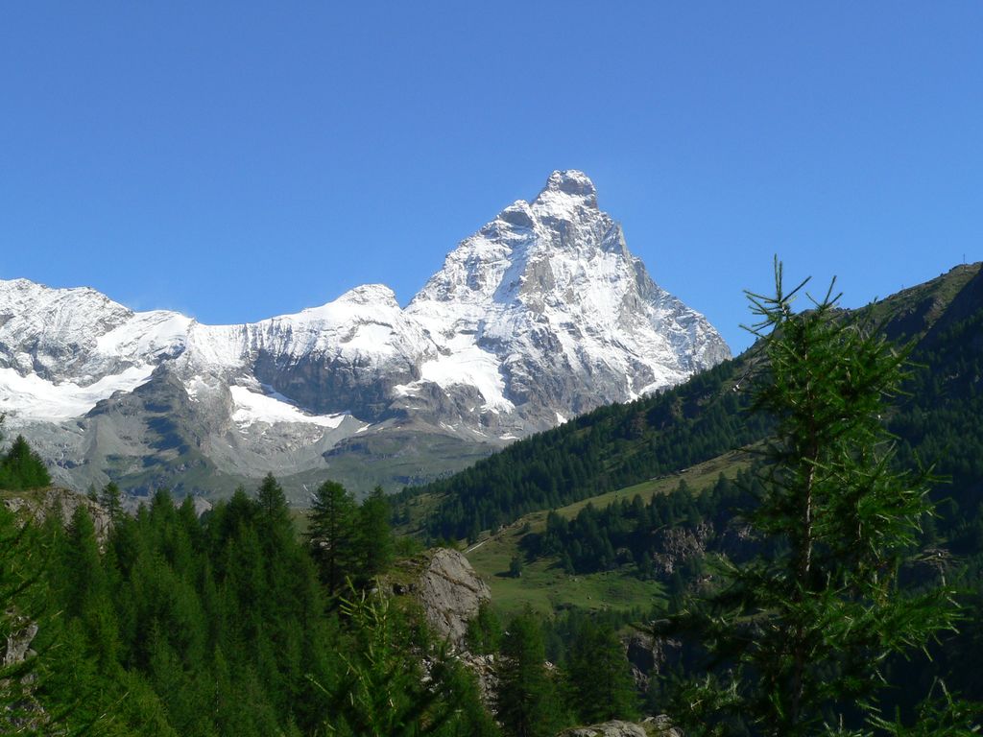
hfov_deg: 29.4
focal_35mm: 66
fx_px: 1874
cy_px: 368
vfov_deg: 22.3
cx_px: 492
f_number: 8
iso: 80
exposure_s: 1/250
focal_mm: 11
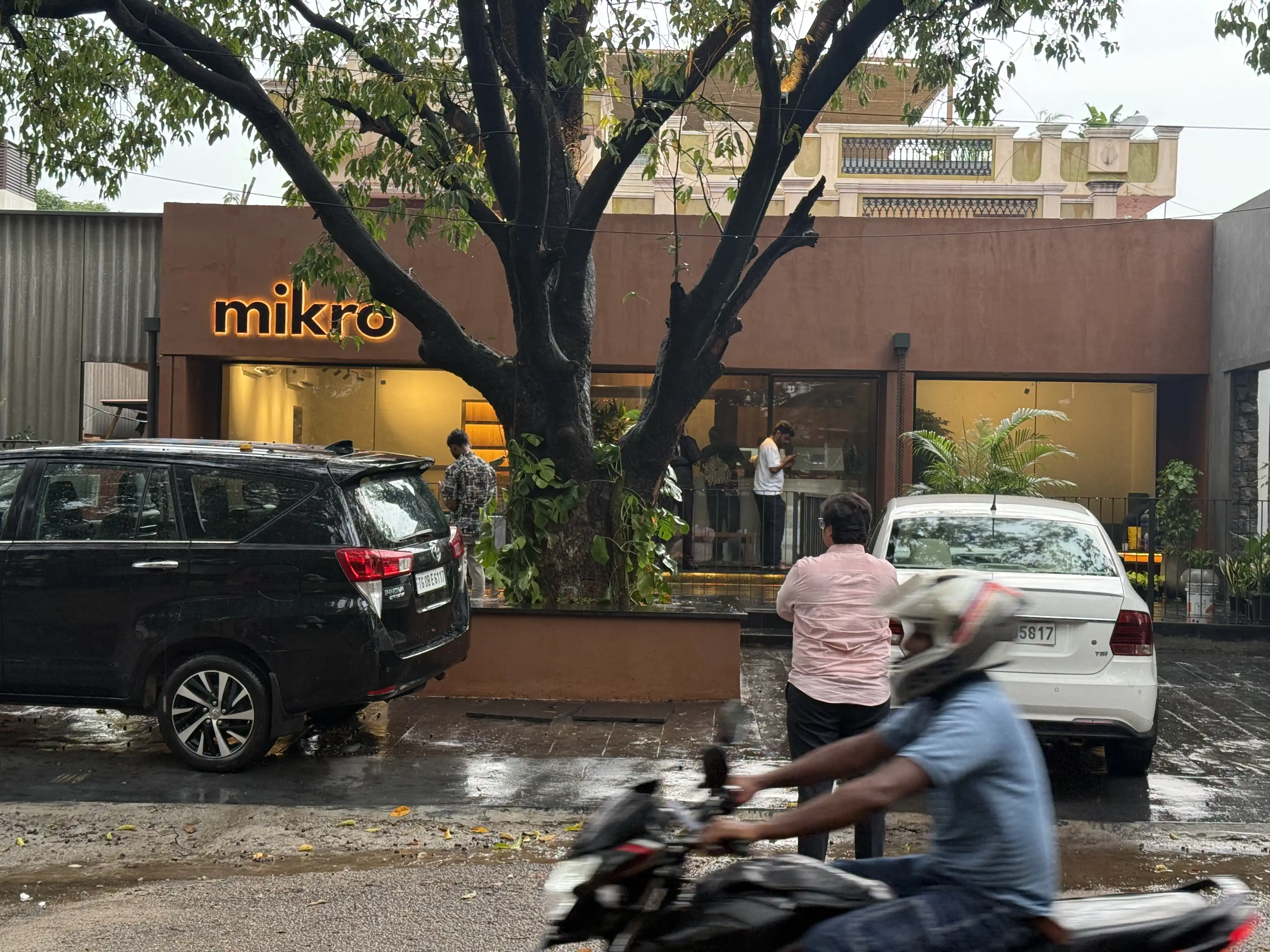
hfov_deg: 39.7
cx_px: 635
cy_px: 476
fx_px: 1761
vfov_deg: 30.3
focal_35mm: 48
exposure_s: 1/72
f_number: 1.78
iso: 100
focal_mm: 6.76
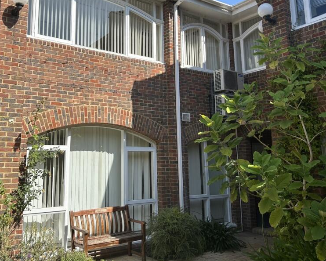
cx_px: 130
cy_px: 96
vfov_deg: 41.9
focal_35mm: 35
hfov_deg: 51.2
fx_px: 338
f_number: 1.5
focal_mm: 5.7
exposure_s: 1/2571
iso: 50
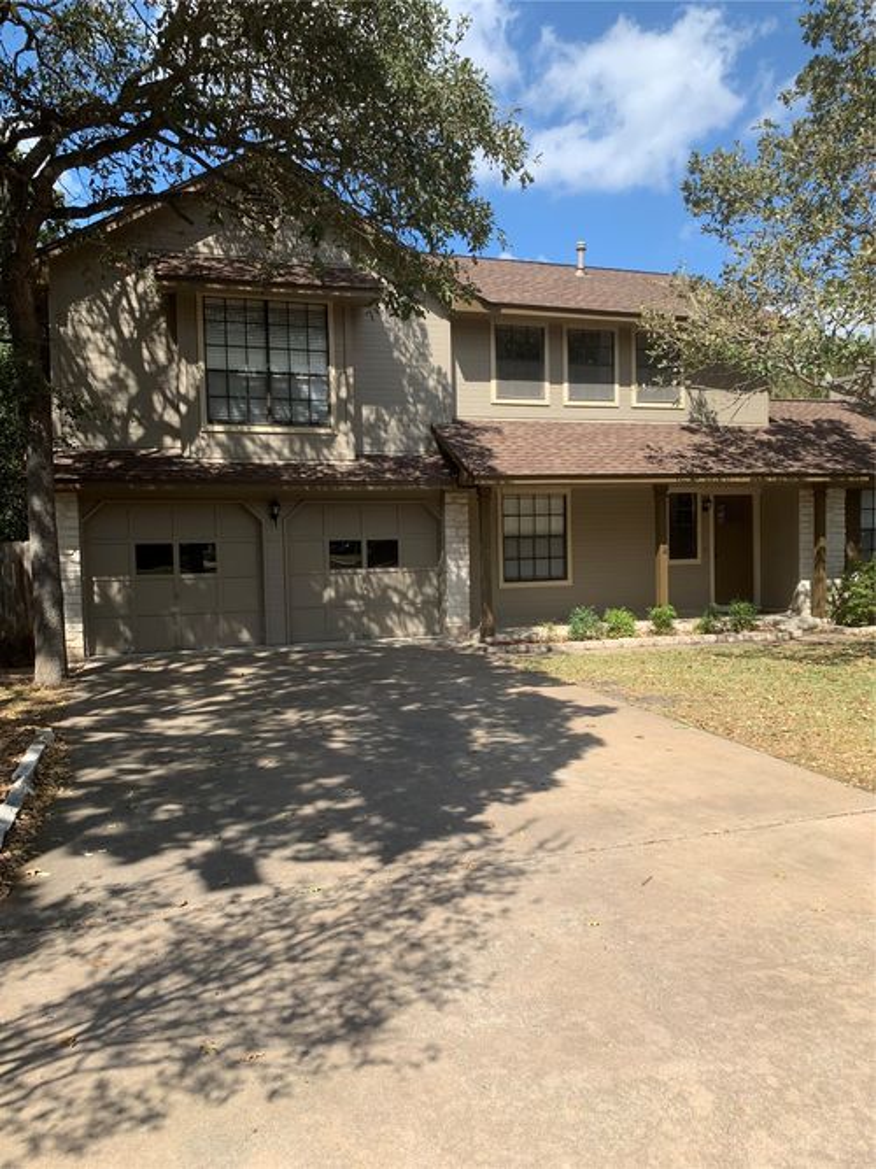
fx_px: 878
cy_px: 584
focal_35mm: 26
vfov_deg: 67.3
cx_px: 438
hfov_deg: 53.0
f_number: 1.8
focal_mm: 4.25
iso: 25
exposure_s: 1/1661
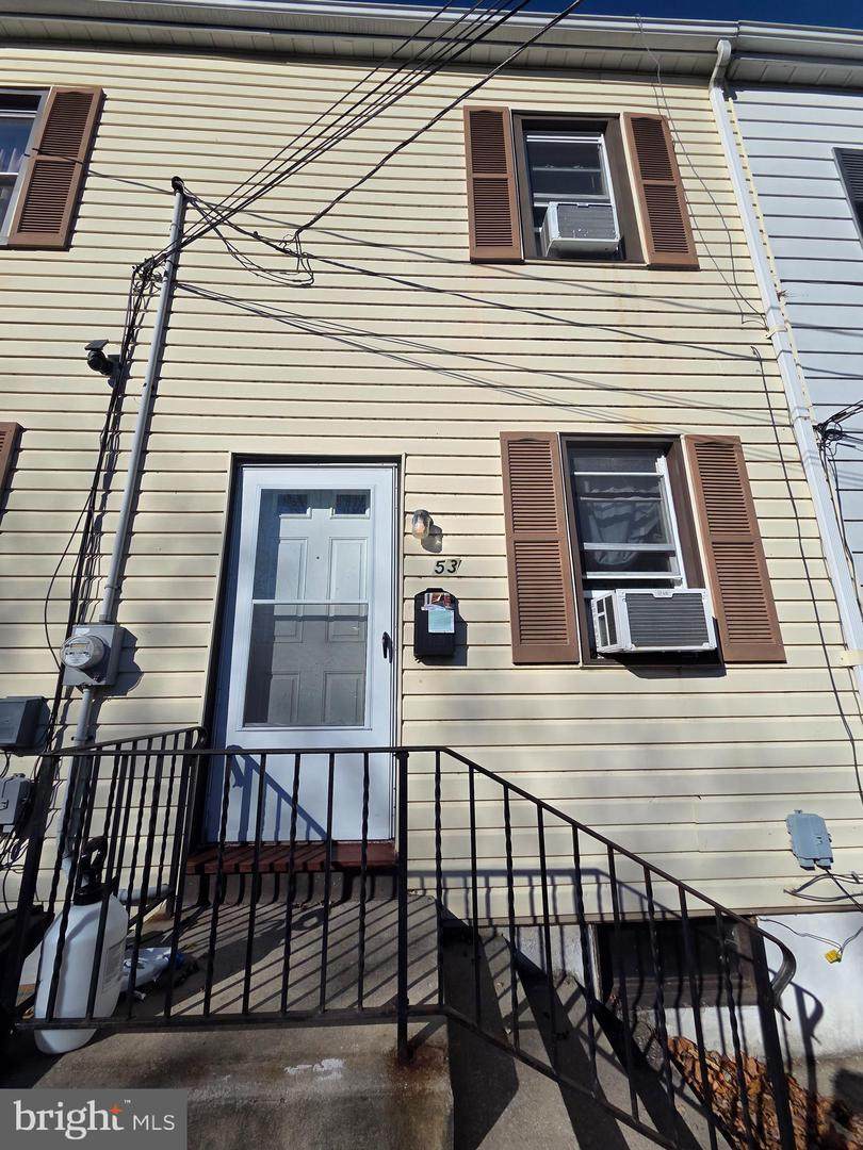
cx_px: 432
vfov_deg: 106.2
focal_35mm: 13
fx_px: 432
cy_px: 575
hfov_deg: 89.9
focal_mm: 2.2
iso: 50
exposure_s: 1/4493
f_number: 2.2
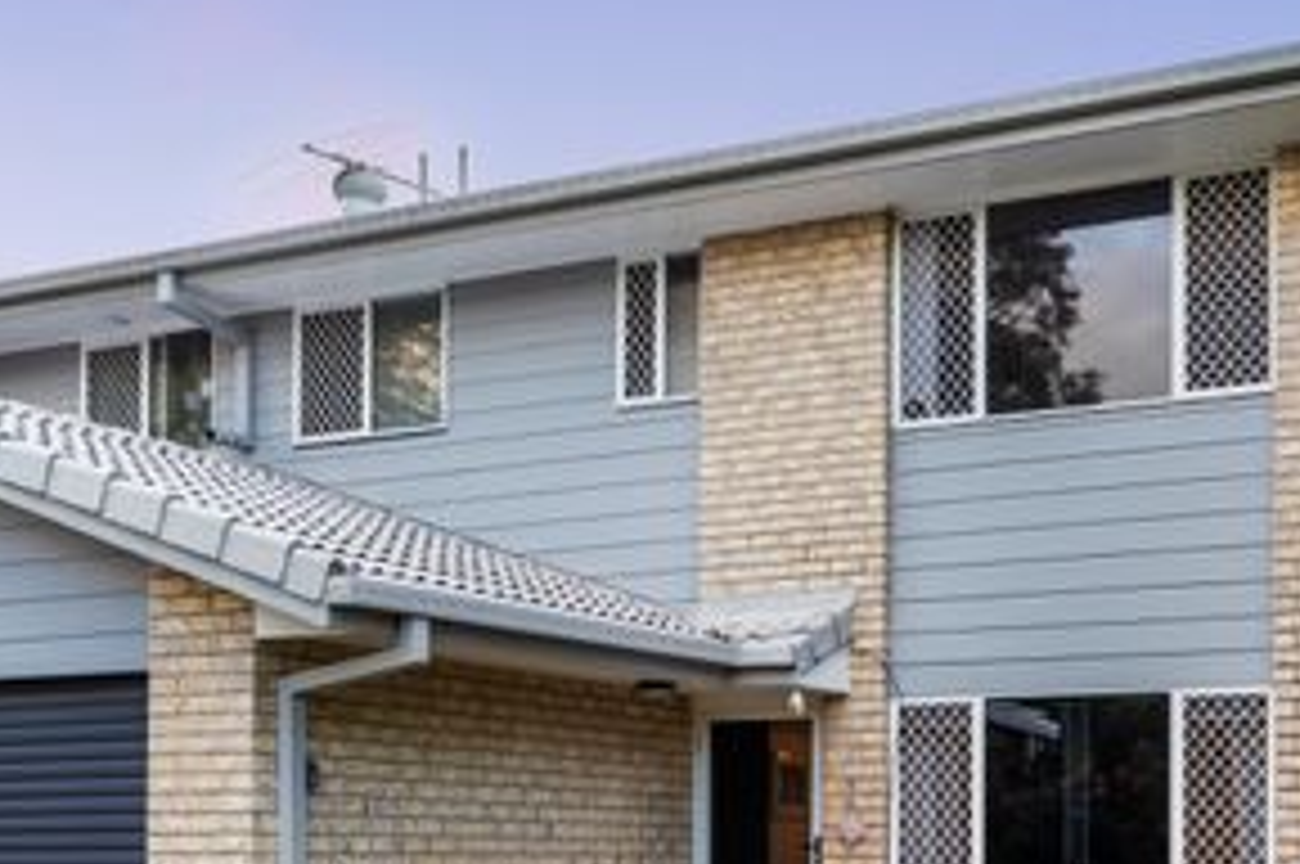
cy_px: 664
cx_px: 684
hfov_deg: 35.1
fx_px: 2056
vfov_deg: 23.4
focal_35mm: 57
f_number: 7.1
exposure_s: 1/15
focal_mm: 35
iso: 800
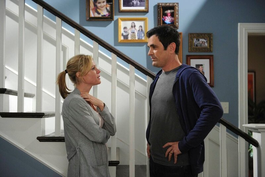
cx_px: 132
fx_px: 456
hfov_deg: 32.4
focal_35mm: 62
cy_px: 88
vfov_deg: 21.9
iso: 2500
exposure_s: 1/200
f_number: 3.2
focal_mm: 62
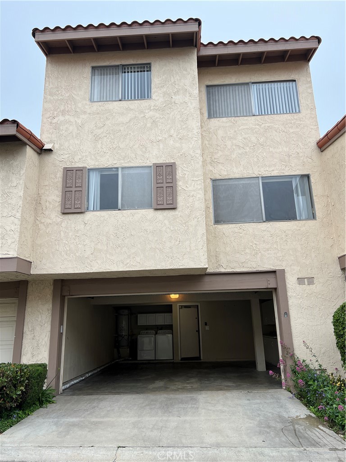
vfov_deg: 67.3
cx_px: 173
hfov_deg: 53.1
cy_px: 231
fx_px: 347
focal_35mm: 26
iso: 50
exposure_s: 1/544
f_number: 1.5
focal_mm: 5.7
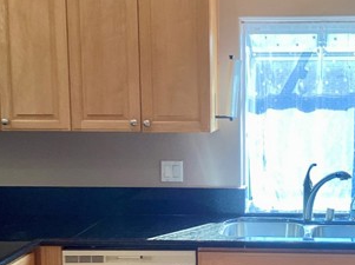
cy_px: 178
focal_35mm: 66
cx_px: 257
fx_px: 676
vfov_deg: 22.1
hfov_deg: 29.1
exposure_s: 1/100
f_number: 2.4
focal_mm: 3.3
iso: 50
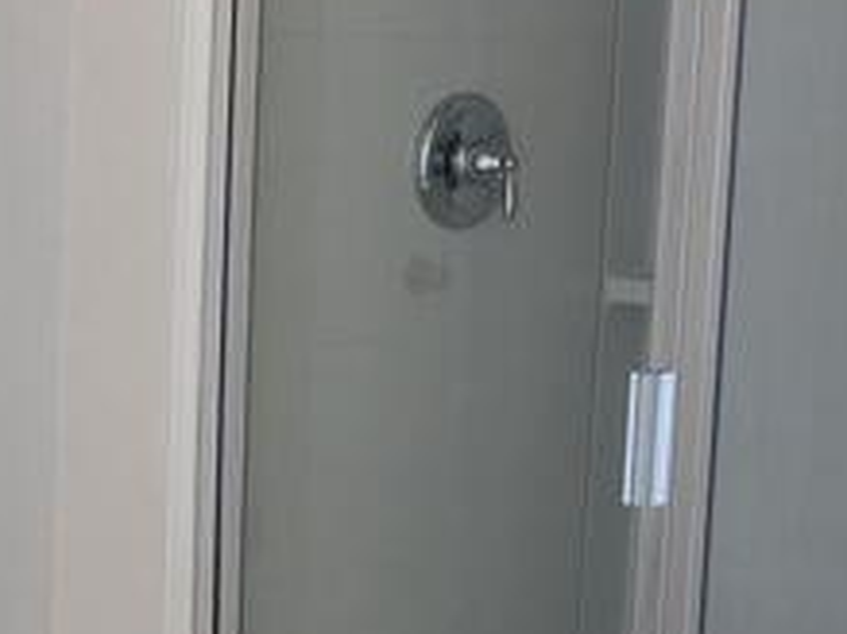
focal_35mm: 82
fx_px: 2005
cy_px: 383
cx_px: -116
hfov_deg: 22.3
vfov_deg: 18.0
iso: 64
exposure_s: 1/120
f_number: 1.8
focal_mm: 3.99
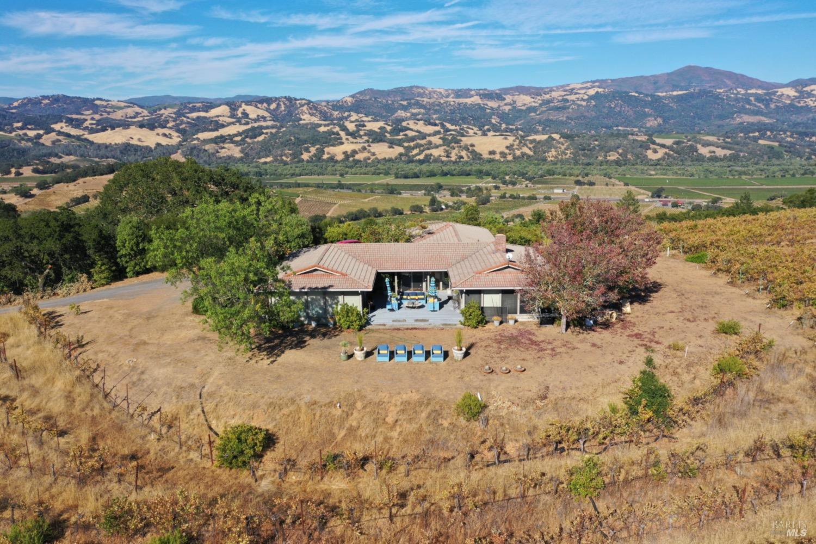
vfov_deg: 46.4
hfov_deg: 65.5
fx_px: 635
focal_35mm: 28
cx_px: 408
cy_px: 272
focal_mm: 10.26
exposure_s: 1/500
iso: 100
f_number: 5.6
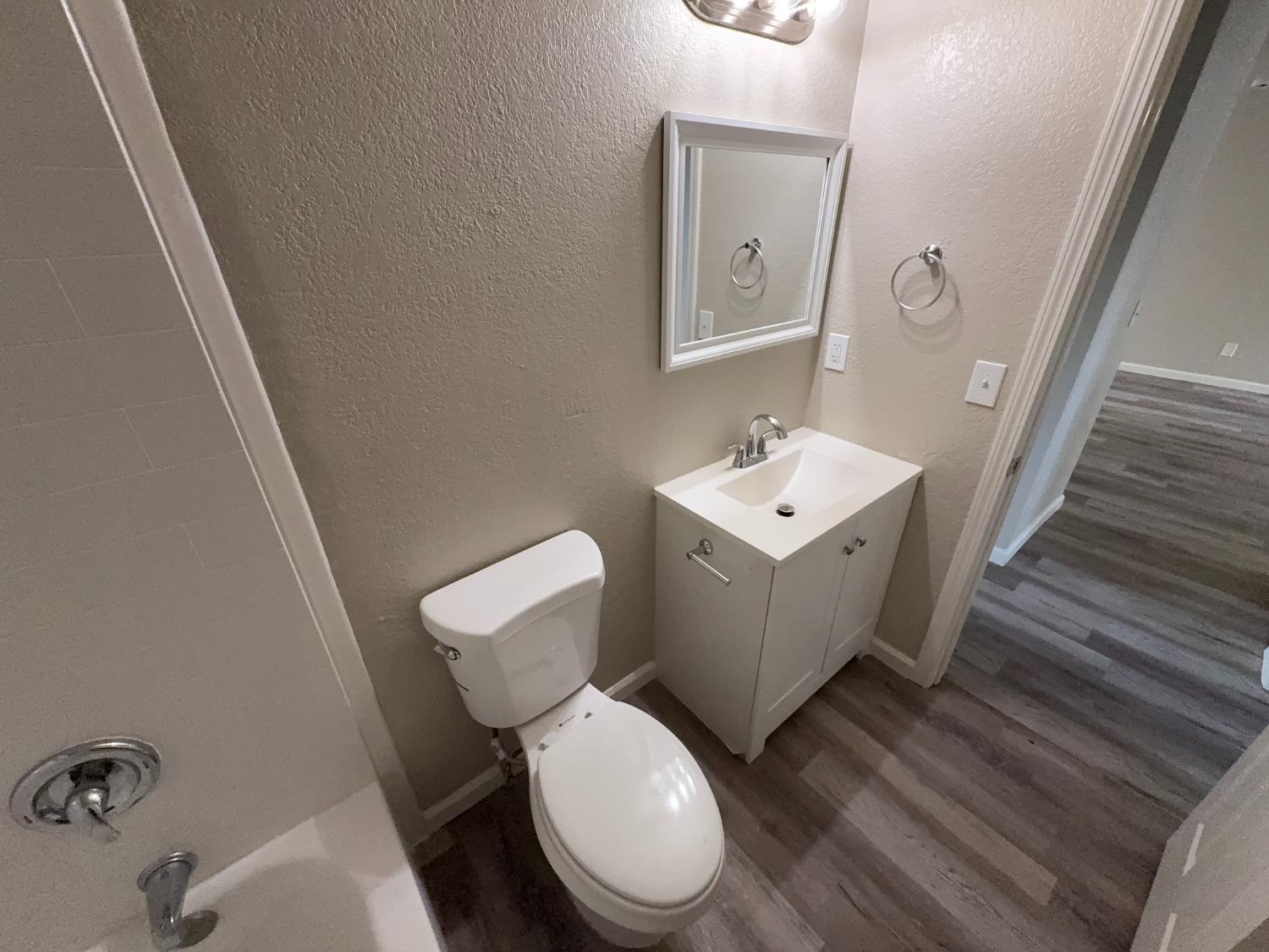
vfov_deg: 85.7
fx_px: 513
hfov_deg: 102.1
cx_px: 634
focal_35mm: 14
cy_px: 476
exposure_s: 1/120
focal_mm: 2.22
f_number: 2.2
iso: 320
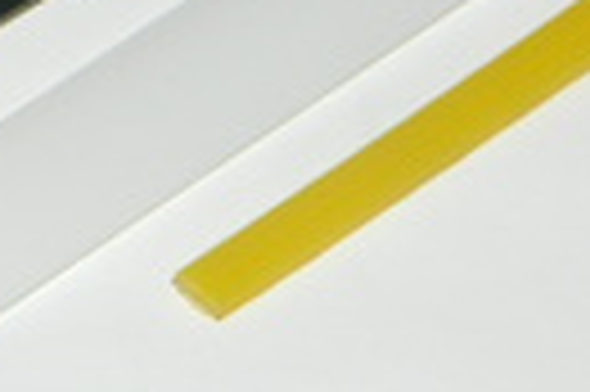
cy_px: -191
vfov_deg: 4.1
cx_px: -455
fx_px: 5467
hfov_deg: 6.1
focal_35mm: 334
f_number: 4.2
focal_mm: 15.1
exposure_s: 1/50
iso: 200
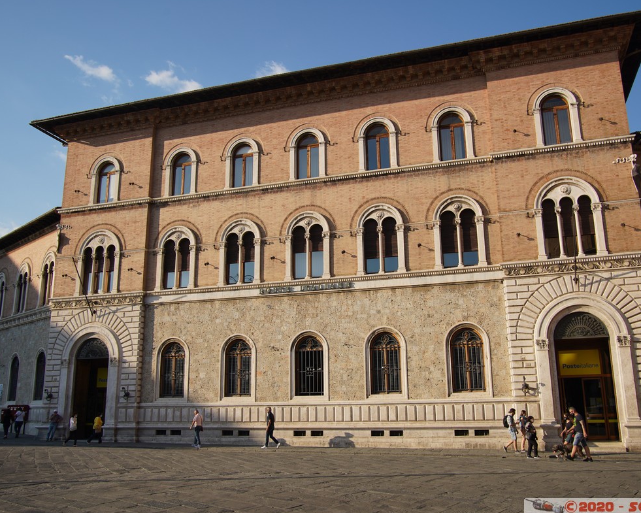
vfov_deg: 47.1
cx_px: 333
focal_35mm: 31
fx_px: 588
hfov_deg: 57.2
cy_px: 259
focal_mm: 27
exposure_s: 1/200
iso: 100
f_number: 8
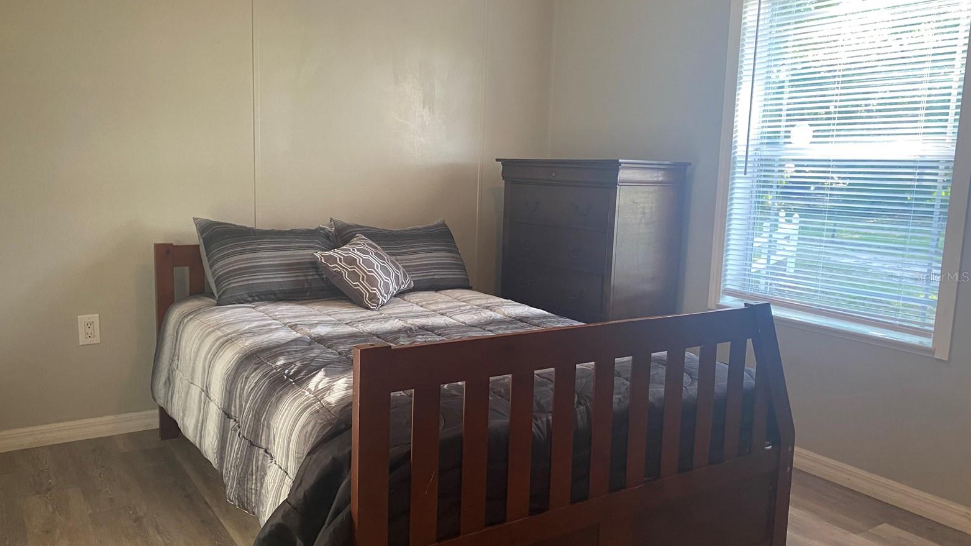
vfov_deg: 40.2
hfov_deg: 66.1
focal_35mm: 29
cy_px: 276
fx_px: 747
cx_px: 475
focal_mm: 4.25
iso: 250
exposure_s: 1/60
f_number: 1.8
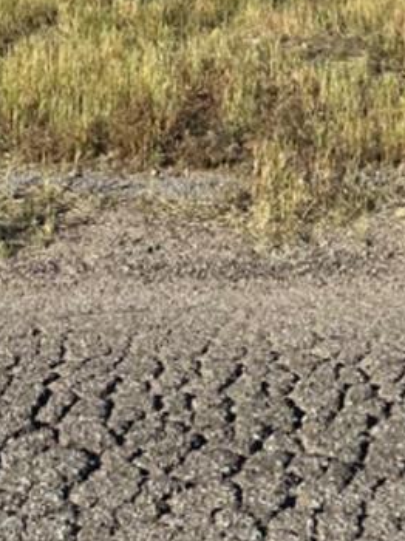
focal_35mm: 103
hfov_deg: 14.3
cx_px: 245
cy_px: -437
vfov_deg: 16.1
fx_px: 1609
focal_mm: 6.86
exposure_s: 1/4545
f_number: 1.78
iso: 80
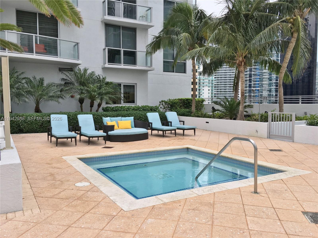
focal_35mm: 29
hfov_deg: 61.7
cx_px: 159
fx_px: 266
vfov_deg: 48.2
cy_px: 119
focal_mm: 4.15
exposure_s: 1/291
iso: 25
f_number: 2.2
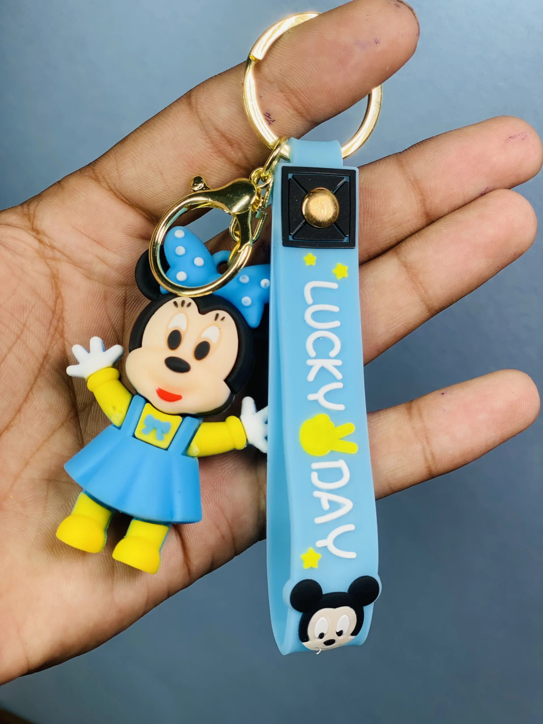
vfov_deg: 36.8
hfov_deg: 28.0
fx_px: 1088
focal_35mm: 52
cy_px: 362
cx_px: 272
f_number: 2
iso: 20
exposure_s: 1/448
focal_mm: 6
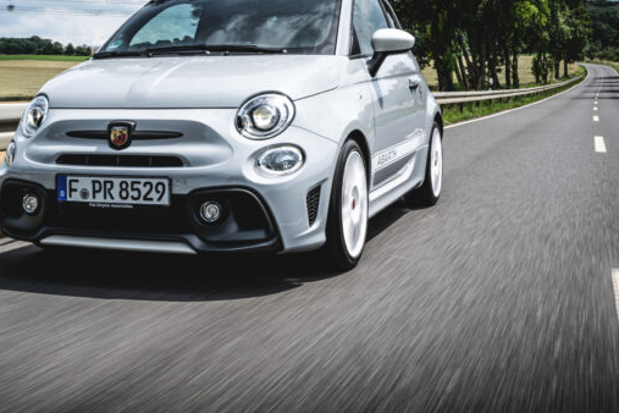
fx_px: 911
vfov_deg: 25.4
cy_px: 130
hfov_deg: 37.2
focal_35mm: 53
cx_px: 220
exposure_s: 1/60
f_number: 20
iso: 64
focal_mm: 35
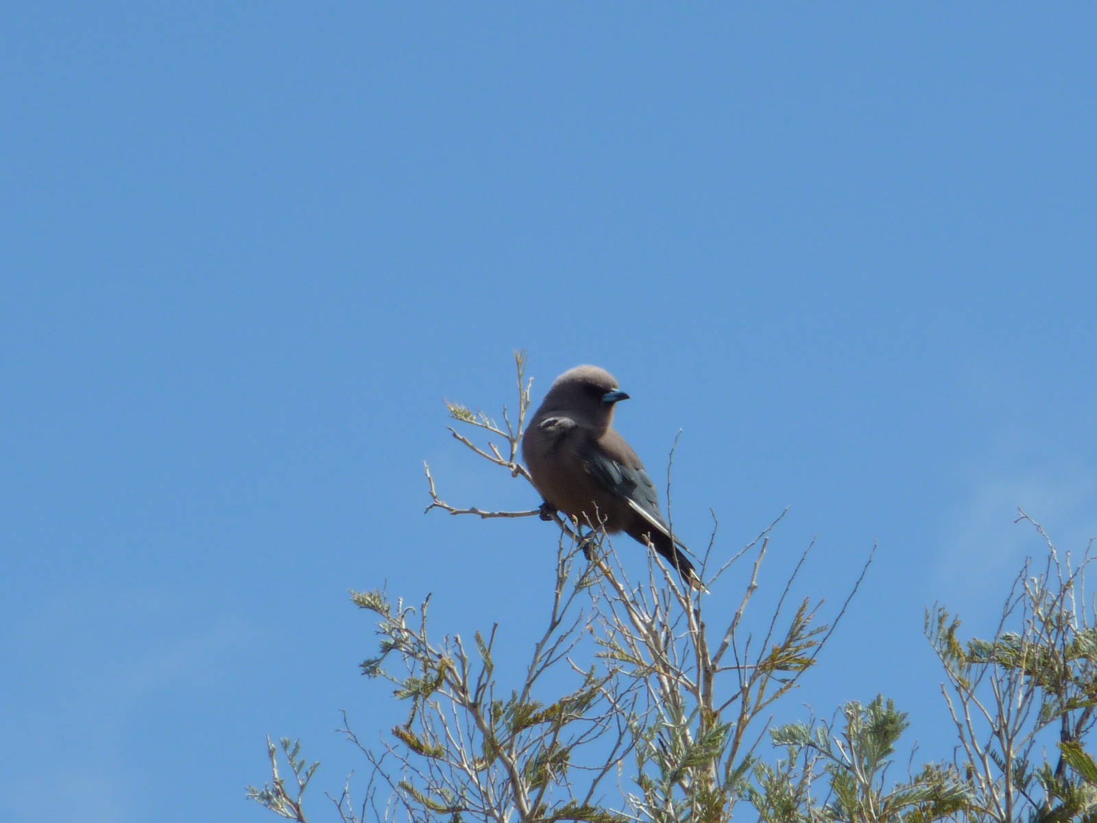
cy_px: 412
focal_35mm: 535
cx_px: 548
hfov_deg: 3.7
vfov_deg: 2.8
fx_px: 16954
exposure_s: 1/500
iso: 80
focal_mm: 49.2
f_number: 4.9
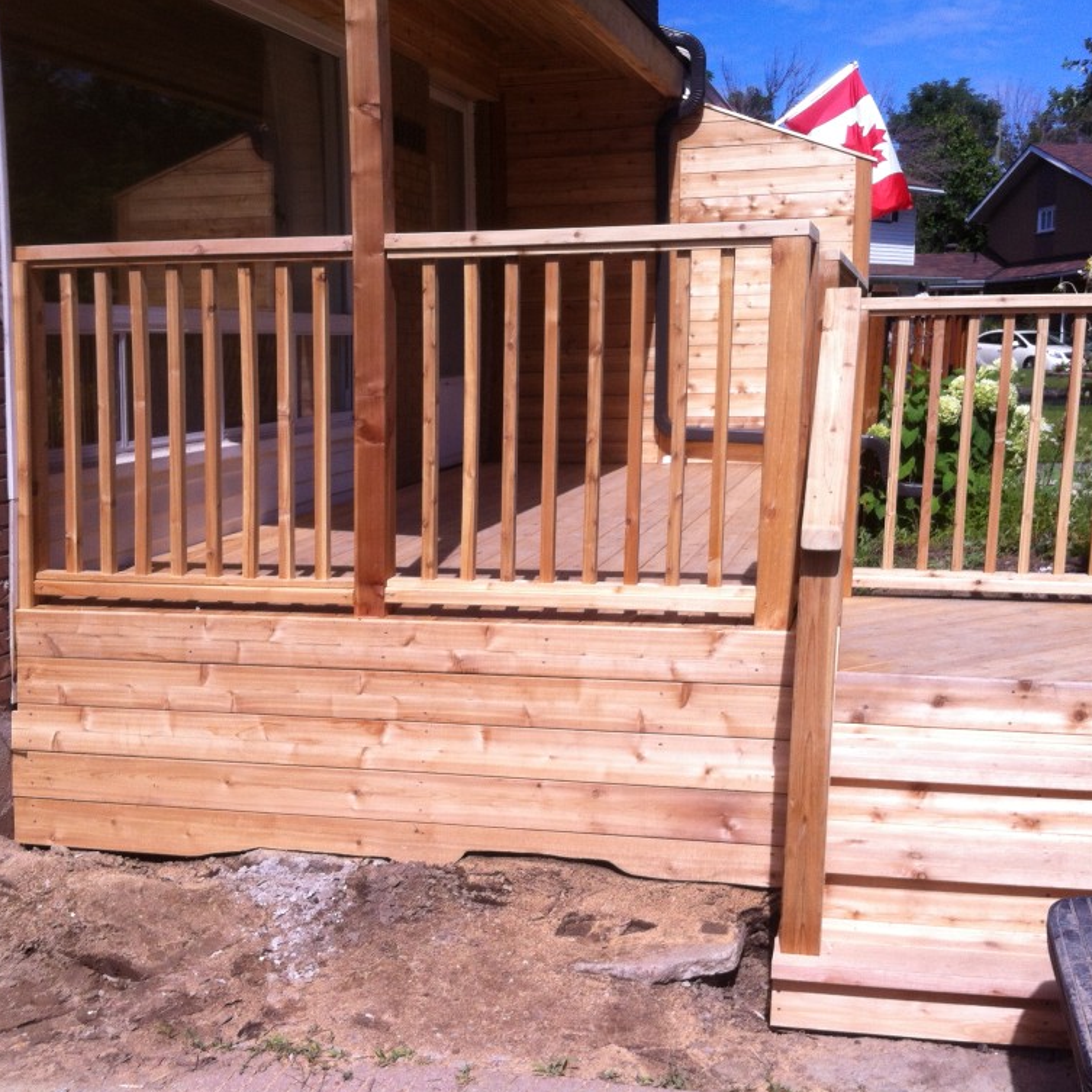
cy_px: 553
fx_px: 1499
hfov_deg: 40.0
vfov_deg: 40.0
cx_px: 566
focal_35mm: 42
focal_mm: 3.85
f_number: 2.8
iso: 80
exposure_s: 1/1885
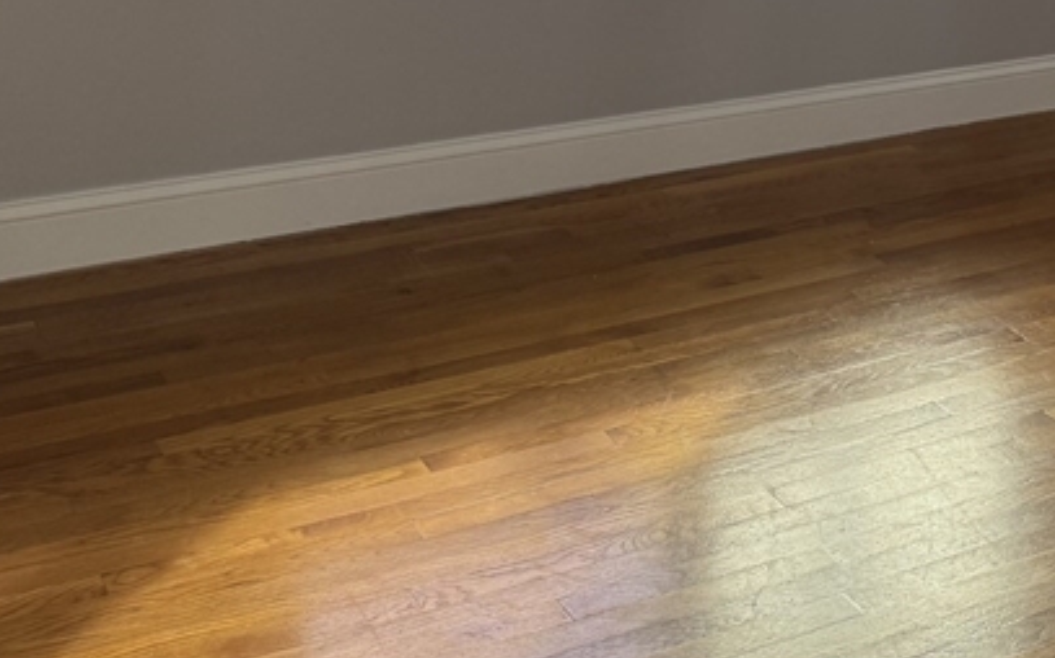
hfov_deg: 30.1
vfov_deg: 19.5
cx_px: 1019
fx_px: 1839
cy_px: -49
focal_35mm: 64
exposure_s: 1/121
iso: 125
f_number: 1.78
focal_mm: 6.76
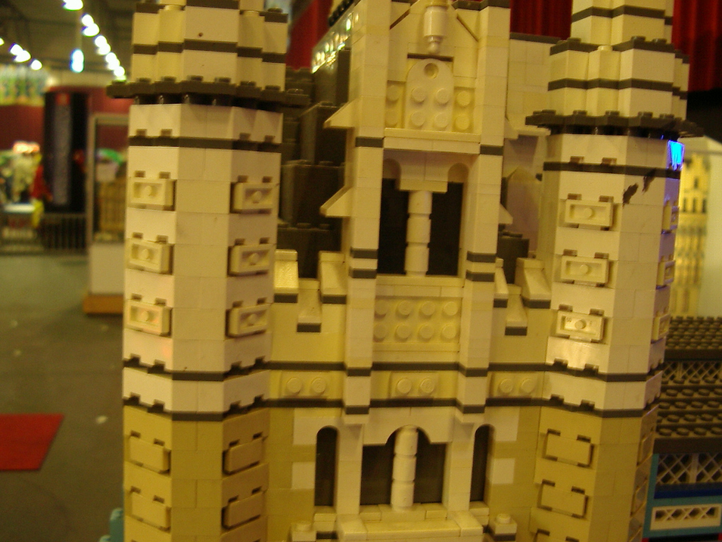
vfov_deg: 37.7
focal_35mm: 38
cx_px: 361
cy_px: 271
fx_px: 793
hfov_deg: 49.0
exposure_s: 1/6
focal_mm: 5.8
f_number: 2.6
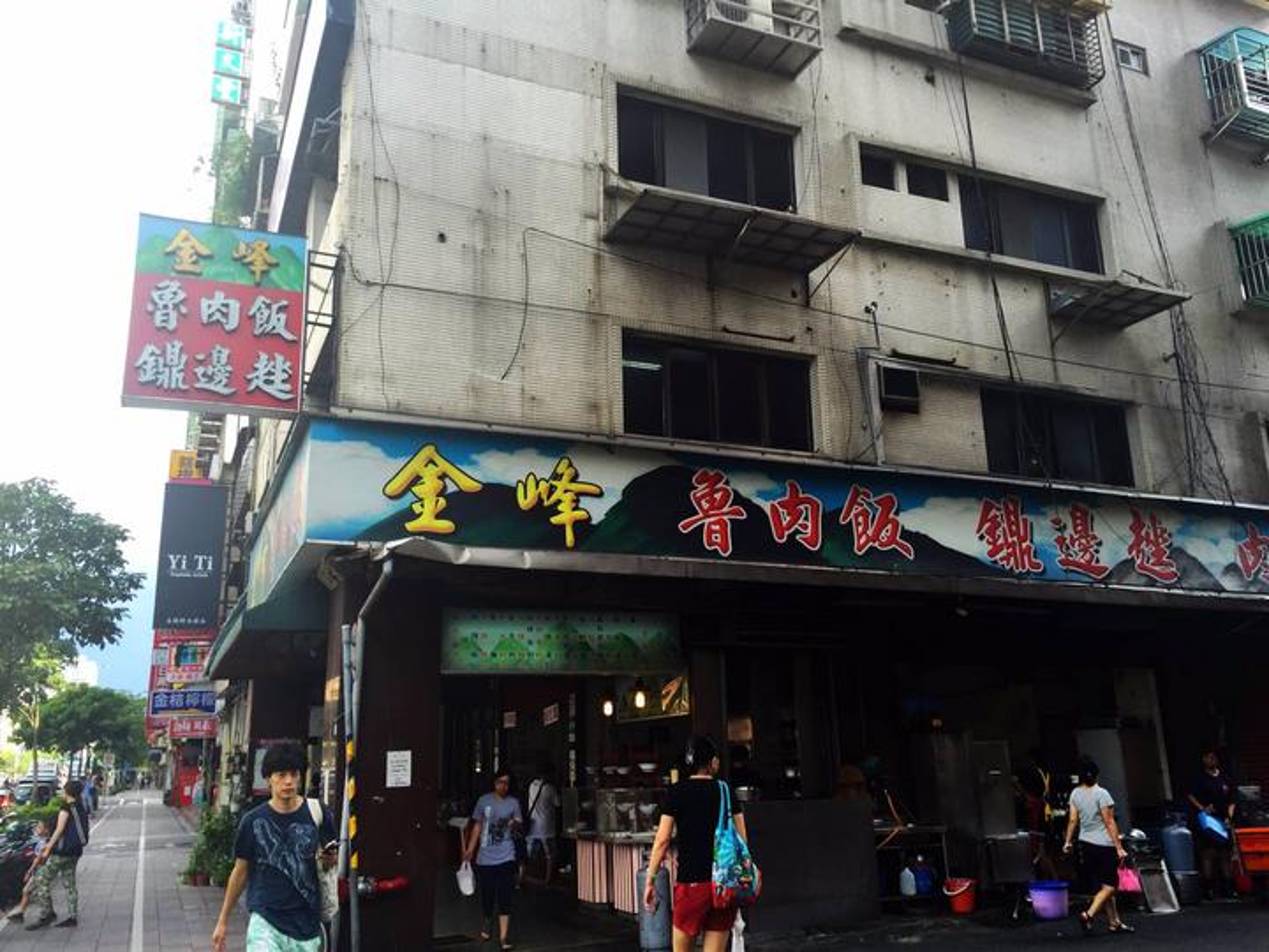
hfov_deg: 61.7
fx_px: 1063
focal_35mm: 29
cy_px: 476
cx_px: 634
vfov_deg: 48.2
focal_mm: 4.15
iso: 32
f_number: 2.2
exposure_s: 1/275
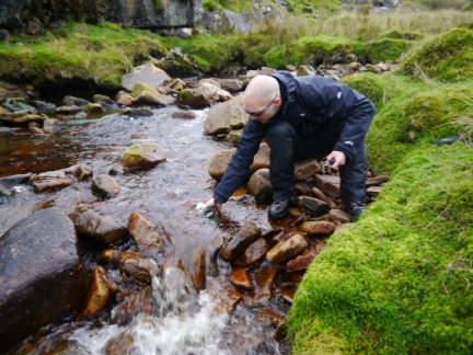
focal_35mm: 28
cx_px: 236
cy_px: 178
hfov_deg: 63.4
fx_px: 383
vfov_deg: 49.7
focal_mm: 14
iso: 320
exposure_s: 1/60
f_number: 3.5
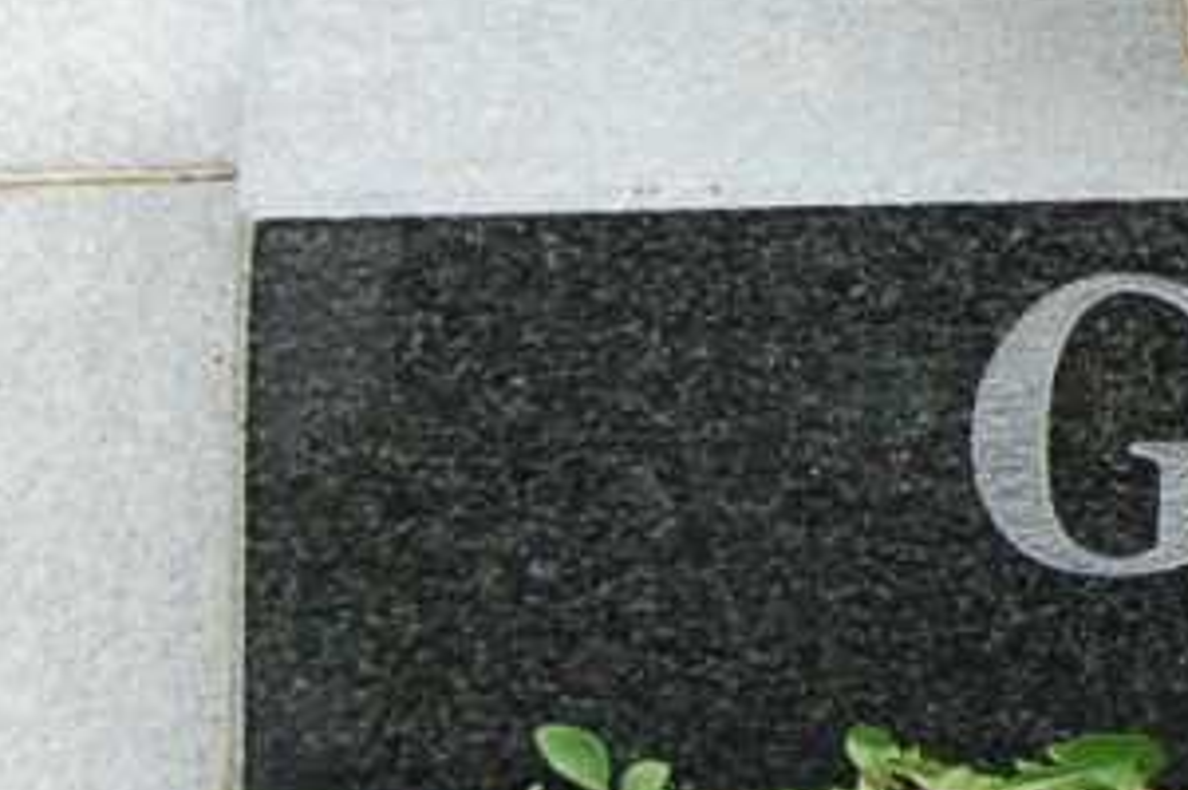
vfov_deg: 4.1
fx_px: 10845
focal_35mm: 329
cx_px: 2285
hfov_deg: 6.1
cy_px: -670
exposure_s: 1/180
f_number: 6.7
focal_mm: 55
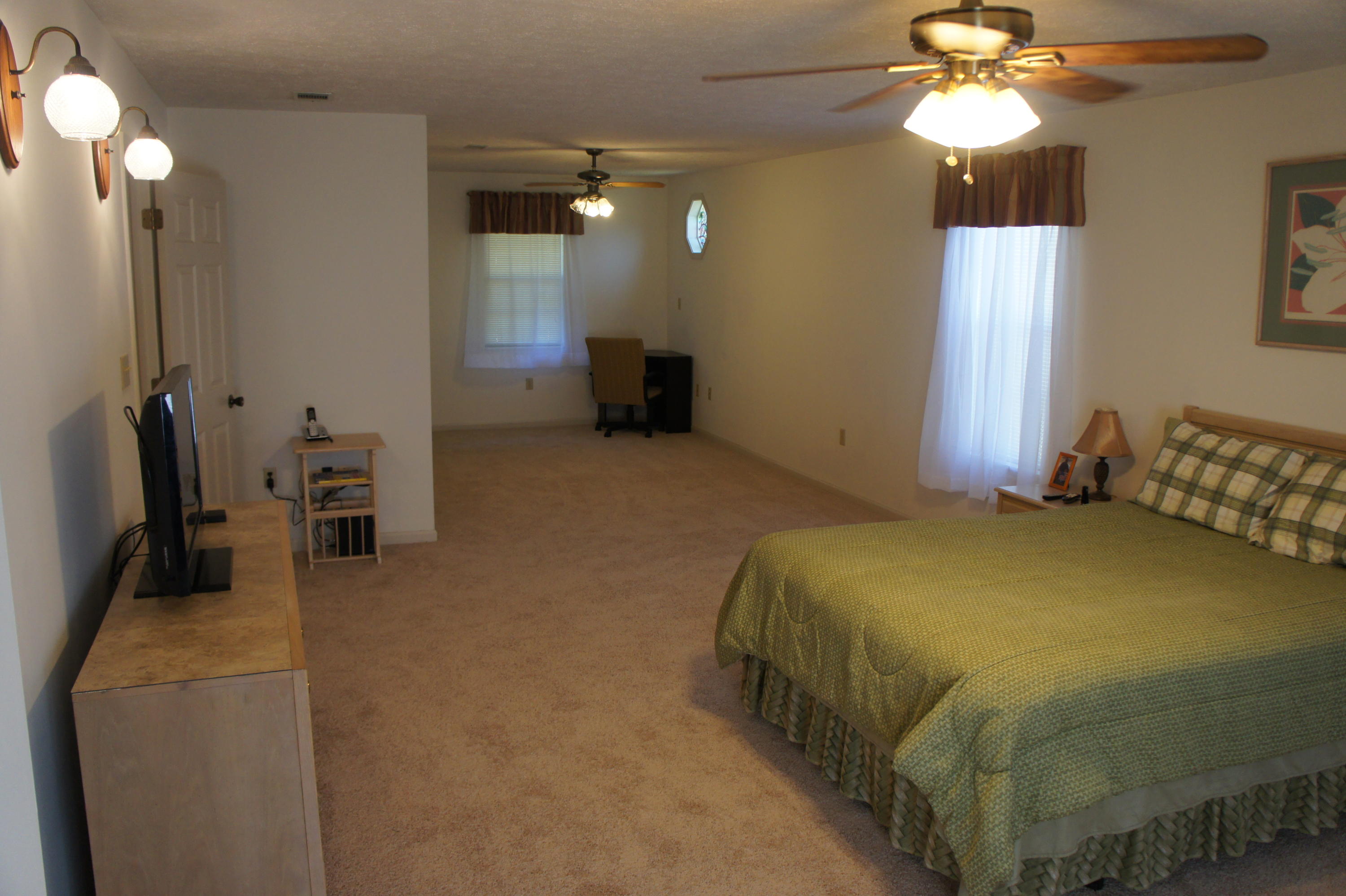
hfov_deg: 67.4
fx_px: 1009
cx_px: 673
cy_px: 448
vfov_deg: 47.9
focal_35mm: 27
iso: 500
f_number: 4
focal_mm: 18
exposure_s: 1/100
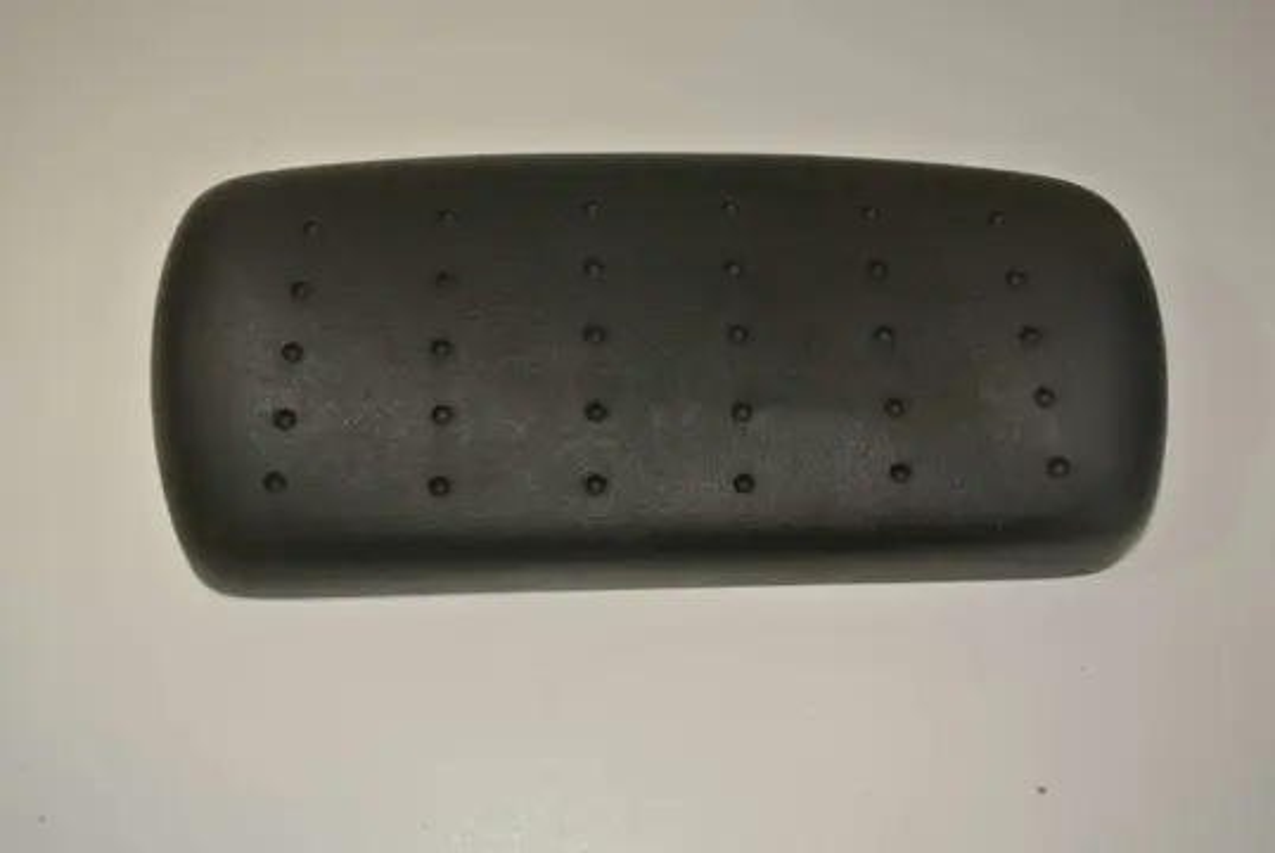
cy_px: 426
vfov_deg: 37.0
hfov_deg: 53.1
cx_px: 638
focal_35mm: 36
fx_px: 1276
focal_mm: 13.6
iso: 200
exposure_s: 1/60
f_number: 4
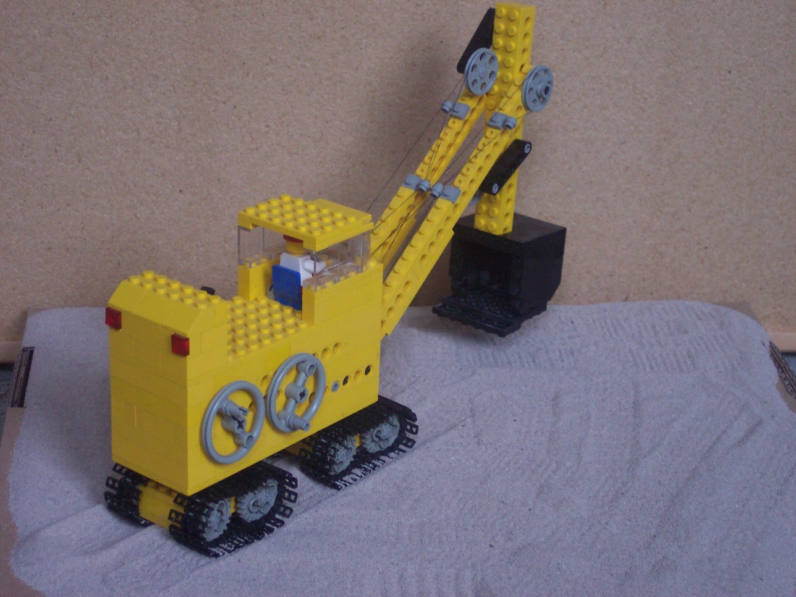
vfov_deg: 19.4
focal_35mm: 76
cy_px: 298
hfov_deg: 25.7
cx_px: 398
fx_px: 1748
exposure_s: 1/45
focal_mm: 16
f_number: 3.8
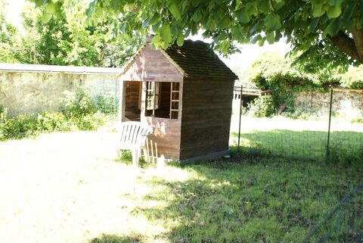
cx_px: 182
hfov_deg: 49.5
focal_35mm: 39
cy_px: 122
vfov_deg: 34.3
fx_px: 394
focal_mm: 26
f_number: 7.1
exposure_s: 1/50
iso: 250
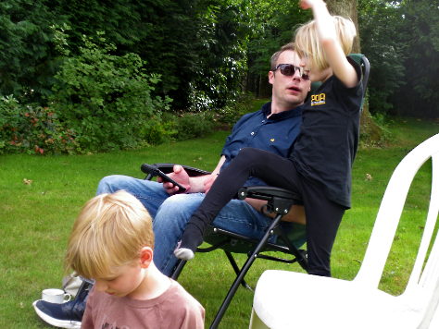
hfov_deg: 44.8
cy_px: 164
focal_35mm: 42
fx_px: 533
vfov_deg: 34.4
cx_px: 220
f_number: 4
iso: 64
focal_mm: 7.5
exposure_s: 1/50
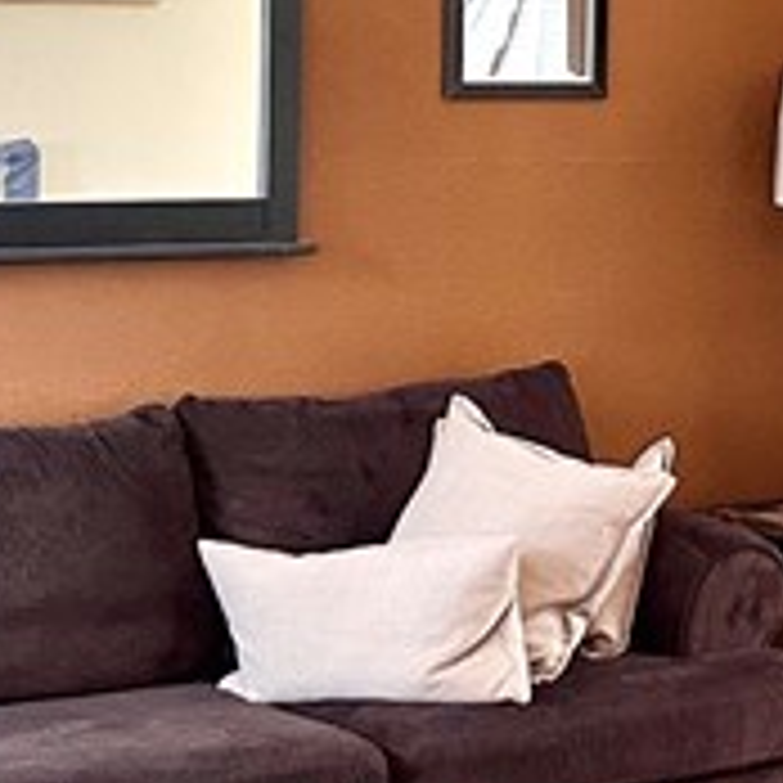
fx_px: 3199
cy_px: 126
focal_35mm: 125
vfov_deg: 13.9
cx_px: 1161
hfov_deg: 13.2
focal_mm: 6.86
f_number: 1.78
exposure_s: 1/60
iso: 400
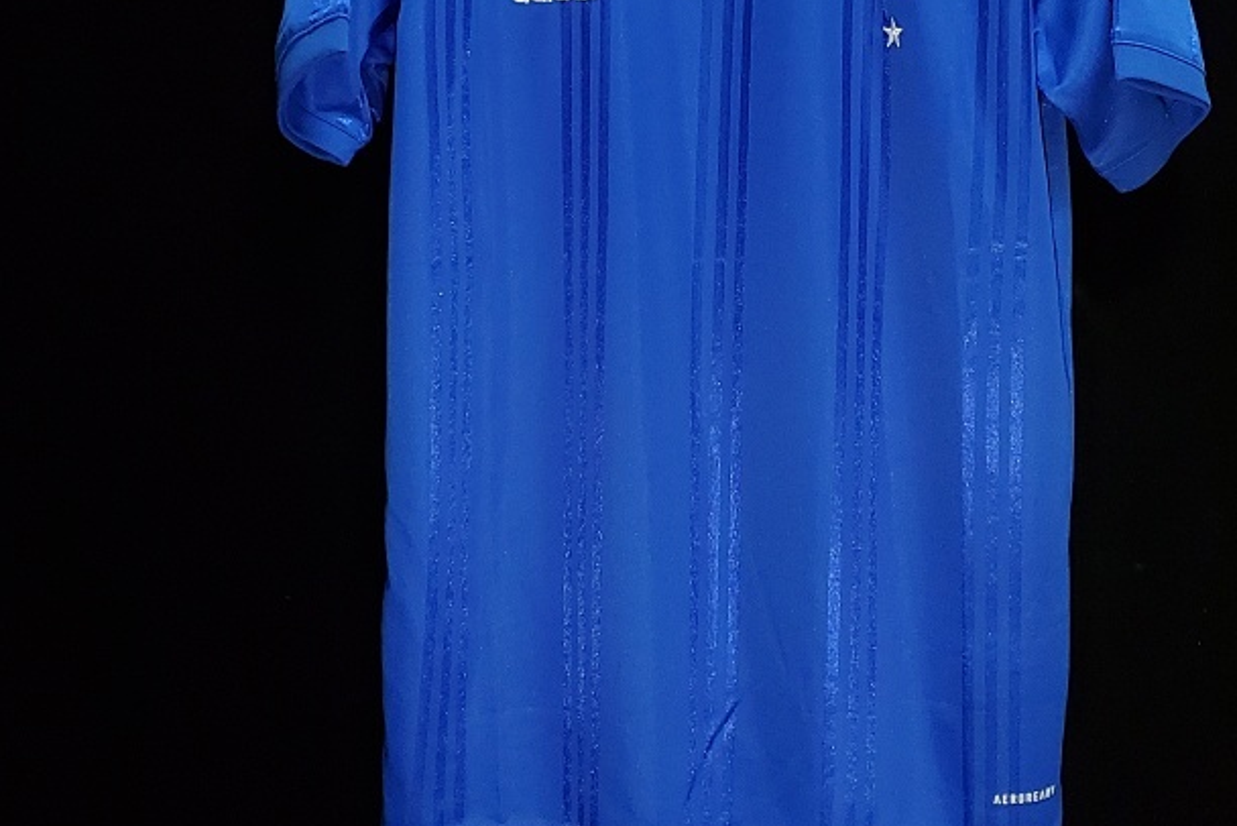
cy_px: 165
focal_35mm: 48
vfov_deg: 27.5
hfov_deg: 40.9
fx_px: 1650
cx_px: 741
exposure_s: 1/25
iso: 640
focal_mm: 4.3
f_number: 1.5
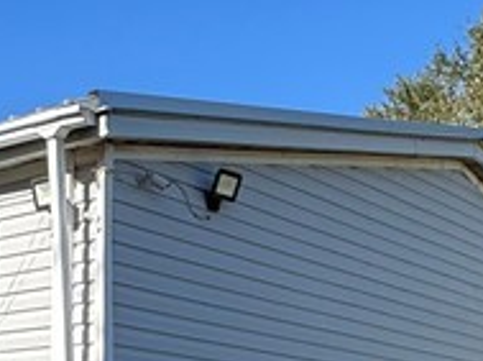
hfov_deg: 25.6
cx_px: 302
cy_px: 527
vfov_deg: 17.5
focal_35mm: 76
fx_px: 1058
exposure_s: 1/1094
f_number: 2.2
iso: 50
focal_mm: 2.22
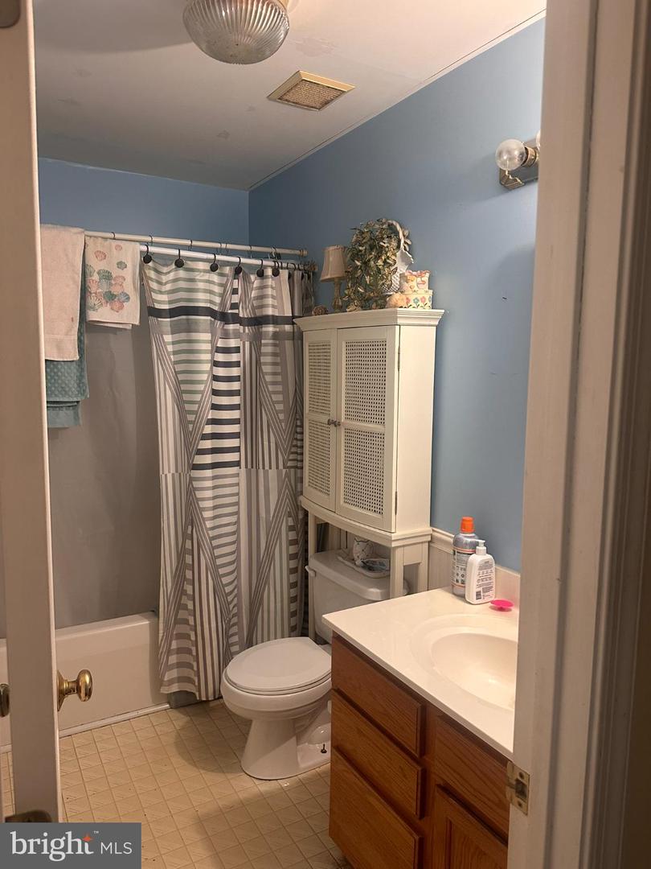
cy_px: 434
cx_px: 326
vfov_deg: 71.6
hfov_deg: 56.8
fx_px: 602
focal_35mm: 24
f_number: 1.78
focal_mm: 6.86
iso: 320
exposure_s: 1/60
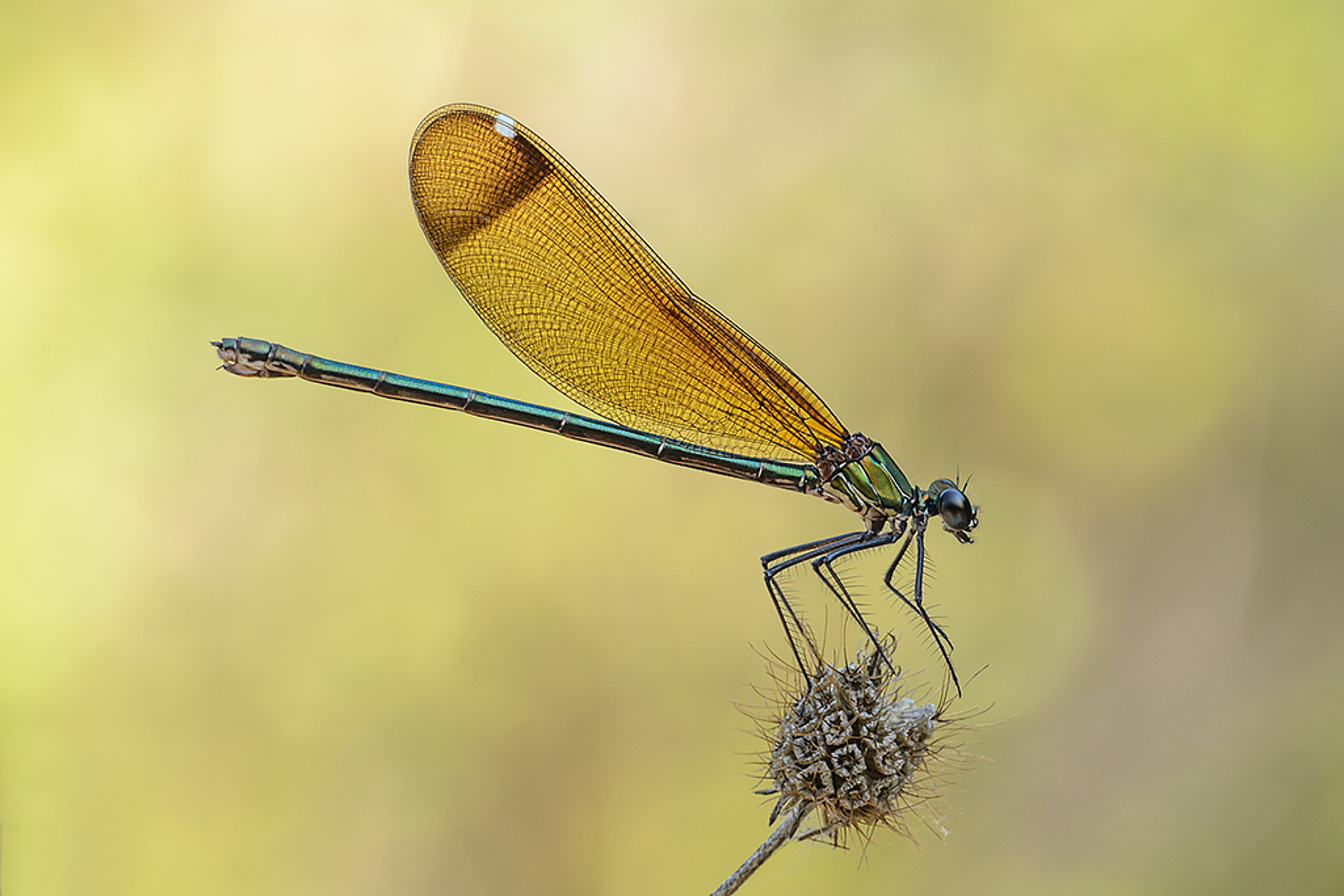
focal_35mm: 270
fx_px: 10081
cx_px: 672
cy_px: 448
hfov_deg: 7.6
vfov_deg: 5.1
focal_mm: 180
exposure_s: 1/60
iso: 250
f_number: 11
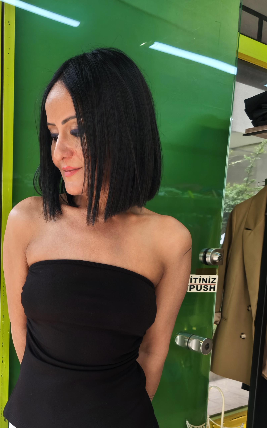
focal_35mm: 39
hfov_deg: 31.6
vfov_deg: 49.4
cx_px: 41
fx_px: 454
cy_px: 289
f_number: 1.7
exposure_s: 1/100
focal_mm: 5.35
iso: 200
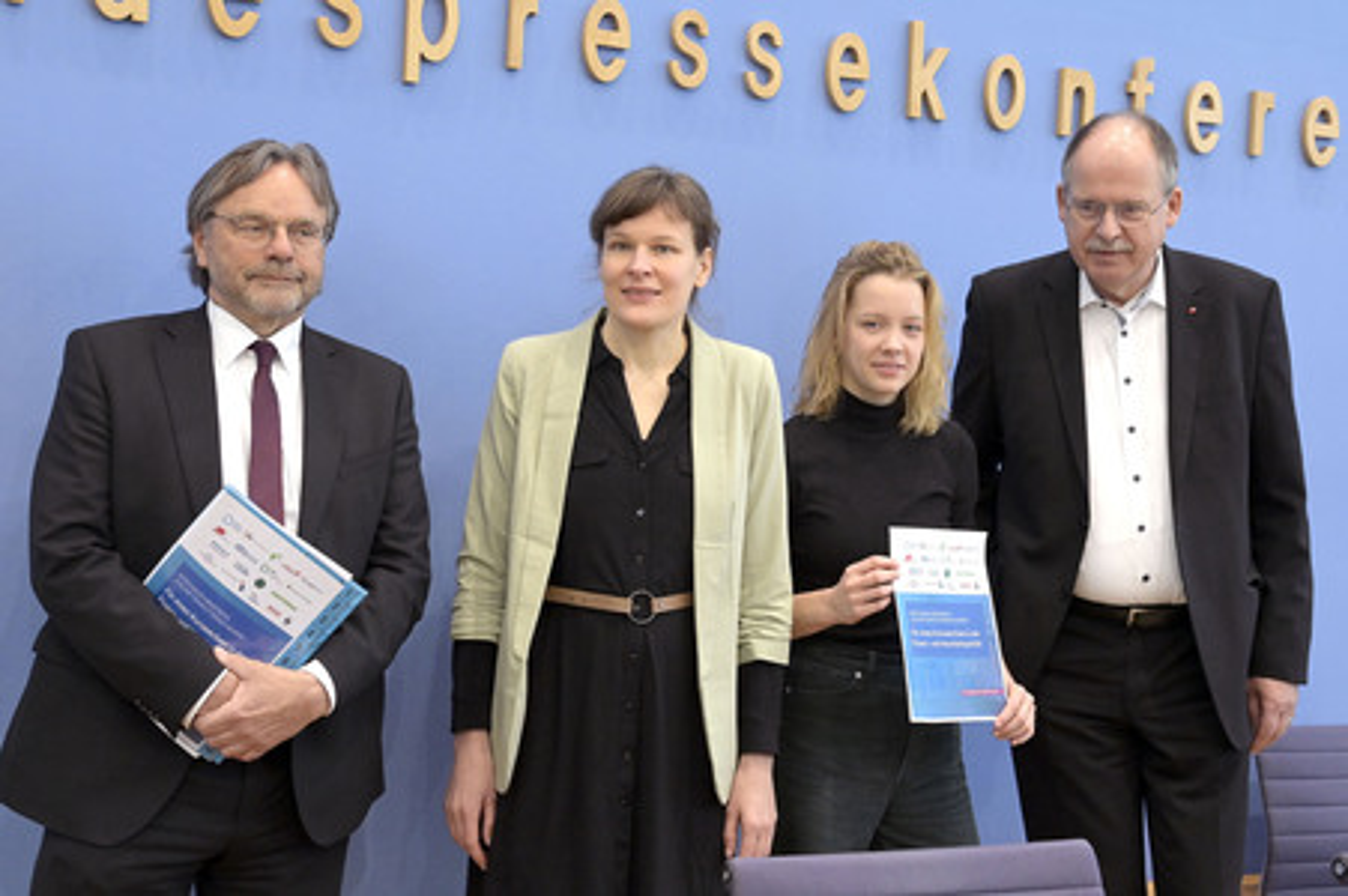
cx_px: 674
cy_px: 448
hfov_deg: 39.6
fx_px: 1871
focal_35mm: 50
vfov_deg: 27.0
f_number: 5.6
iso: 5000
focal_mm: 50
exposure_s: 1/500
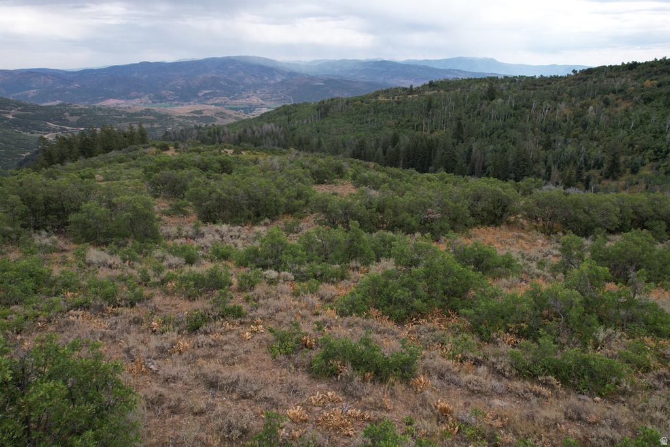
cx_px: 335
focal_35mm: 22
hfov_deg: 78.6
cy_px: 224
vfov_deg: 57.2
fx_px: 409
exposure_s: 1/1000
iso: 120
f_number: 2.8
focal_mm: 8.38
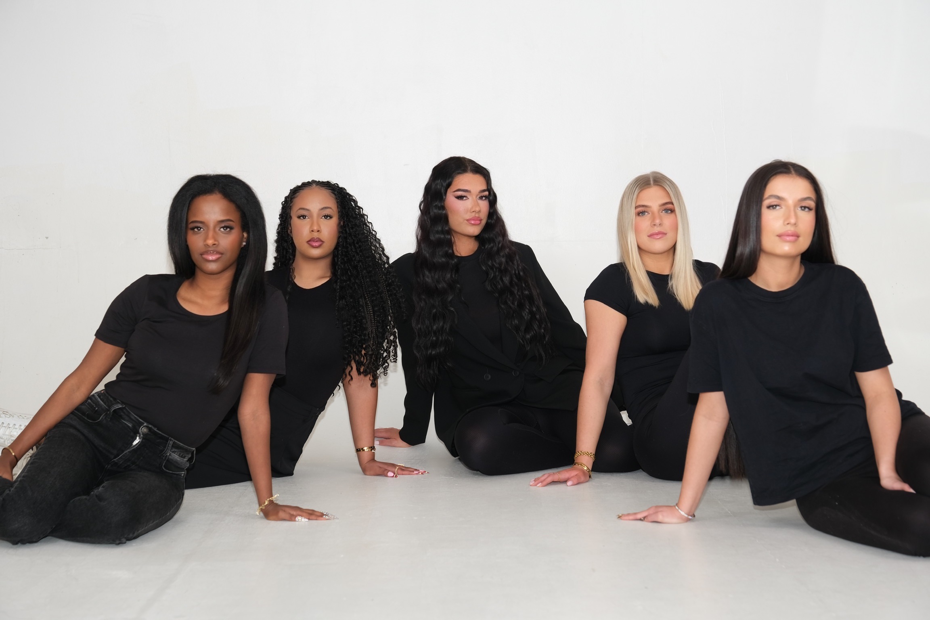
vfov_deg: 22.6
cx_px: 465
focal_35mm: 60
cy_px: 310
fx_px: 1550
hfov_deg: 33.4
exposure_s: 1/125
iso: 250
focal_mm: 40.1
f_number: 4
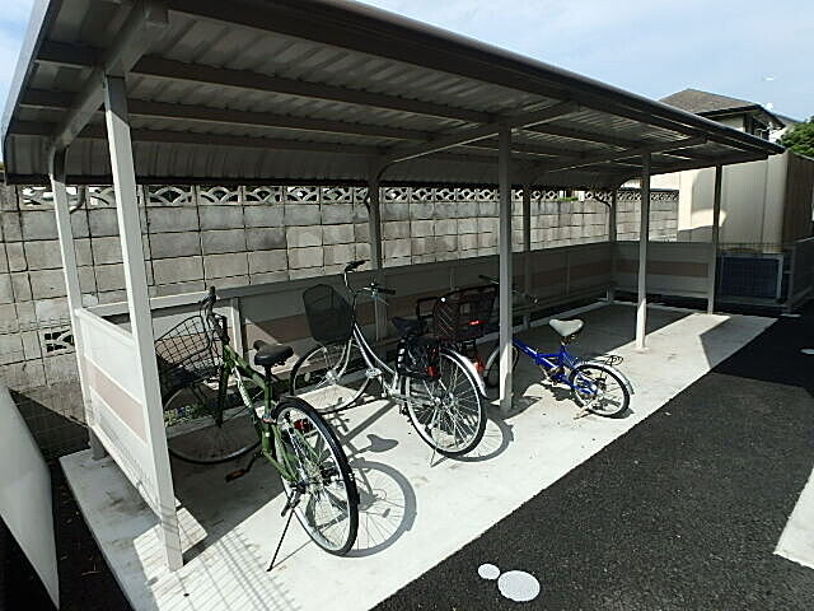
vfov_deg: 63.4
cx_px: 407
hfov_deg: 79.0
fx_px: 494
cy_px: 306
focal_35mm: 21
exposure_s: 1/400
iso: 125
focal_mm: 3.7
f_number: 6
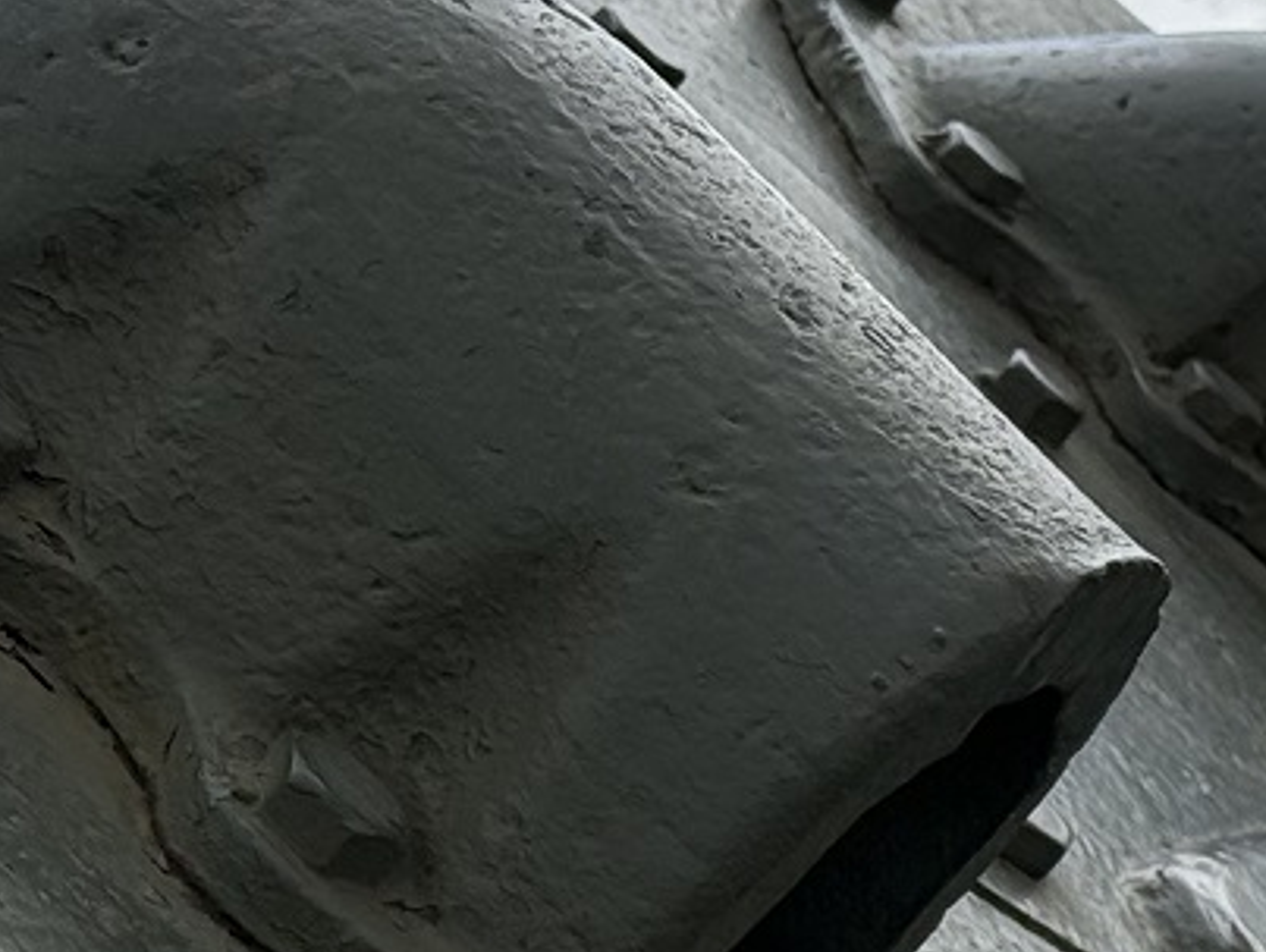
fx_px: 7028
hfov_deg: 10.3
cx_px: 363
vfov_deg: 7.7
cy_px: 676
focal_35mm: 192
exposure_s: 1/2577
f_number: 1.78
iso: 64
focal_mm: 6.76
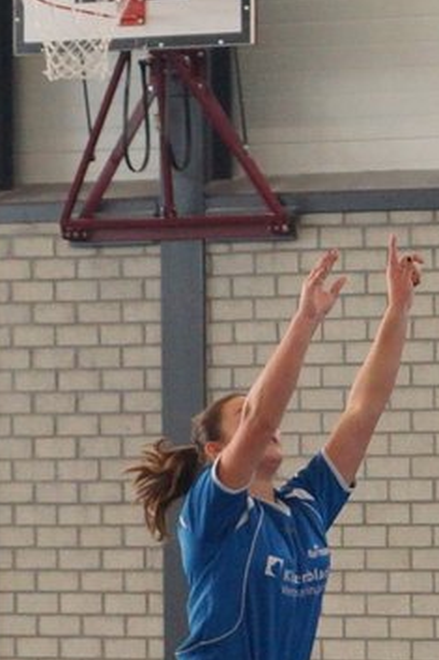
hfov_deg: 7.8
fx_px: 3186
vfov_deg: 11.8
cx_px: 619
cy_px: 503
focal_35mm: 174
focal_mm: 40
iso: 1000
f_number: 4
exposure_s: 1/200
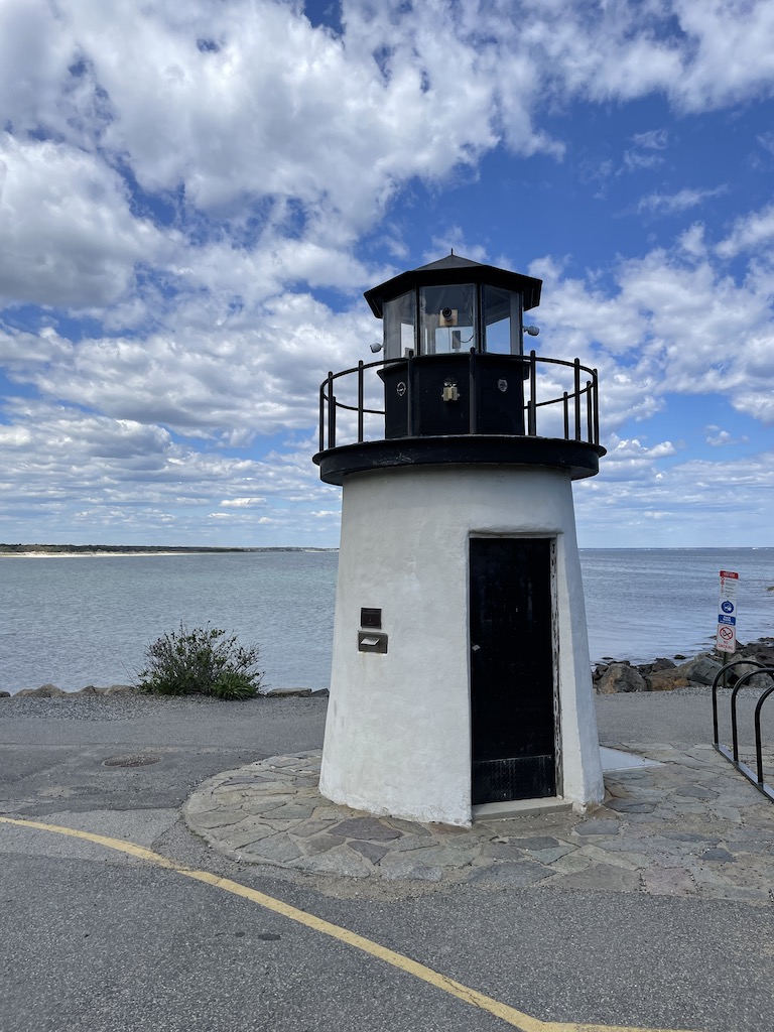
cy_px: 516
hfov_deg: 53.1
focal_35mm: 26
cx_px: 387
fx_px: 775
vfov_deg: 67.3
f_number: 1.6
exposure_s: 1/4831
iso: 32
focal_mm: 4.2
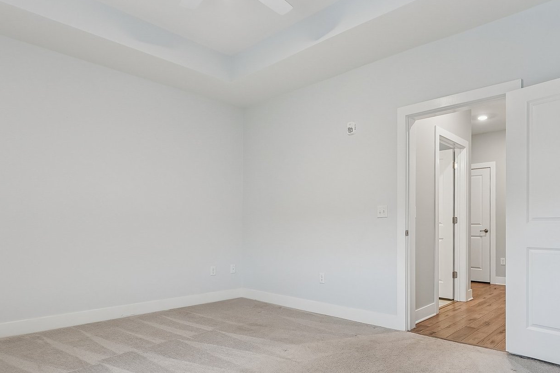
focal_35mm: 23
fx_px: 356
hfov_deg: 75.3
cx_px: 343
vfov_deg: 54.7
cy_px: 234
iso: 100
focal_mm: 15.6
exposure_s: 1/3.33
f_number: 7.1
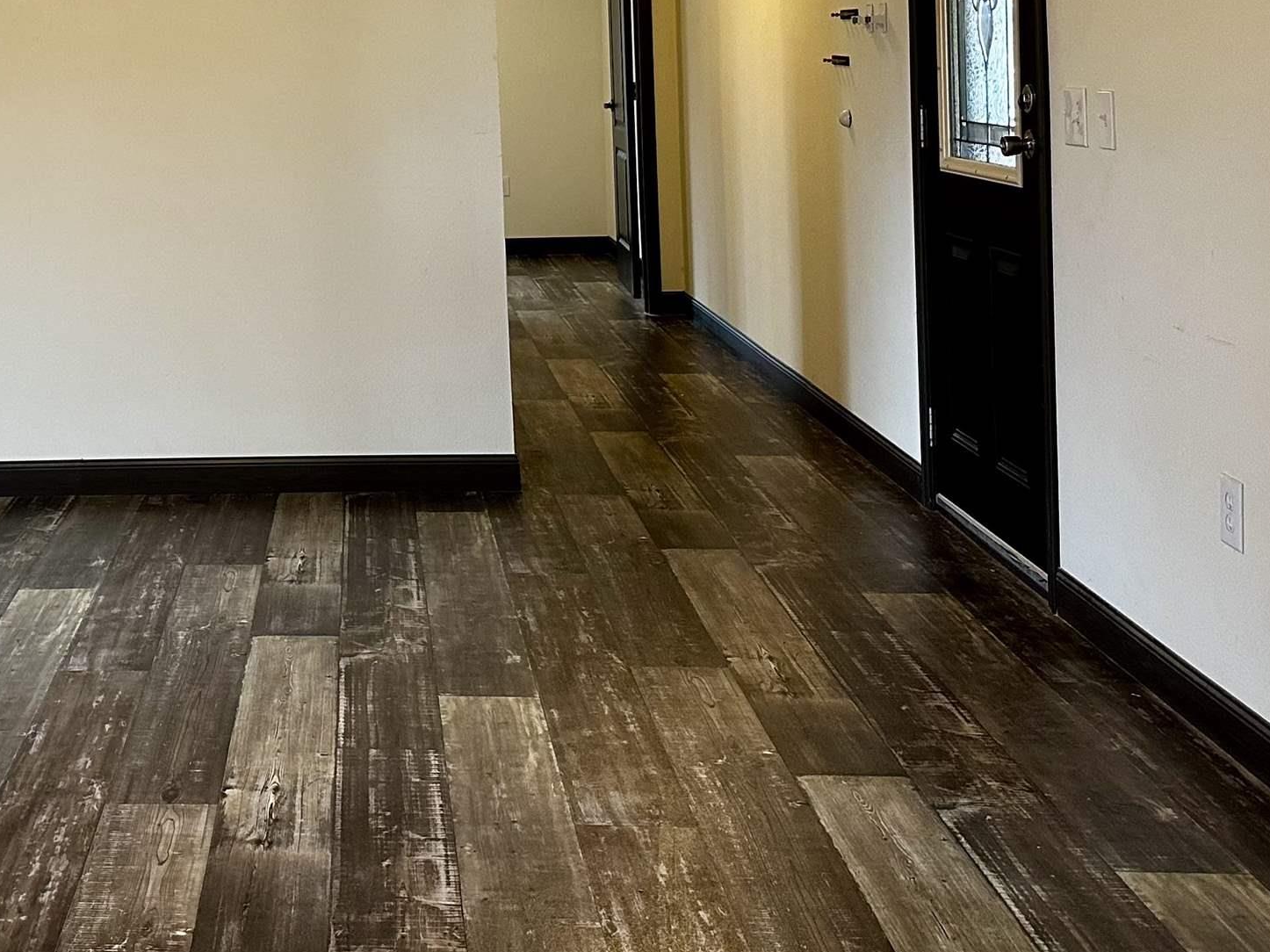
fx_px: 1871
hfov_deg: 35.5
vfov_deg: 27.7
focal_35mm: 51
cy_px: 122
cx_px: 145
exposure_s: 1/60
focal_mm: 6.86
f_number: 1.78
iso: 250
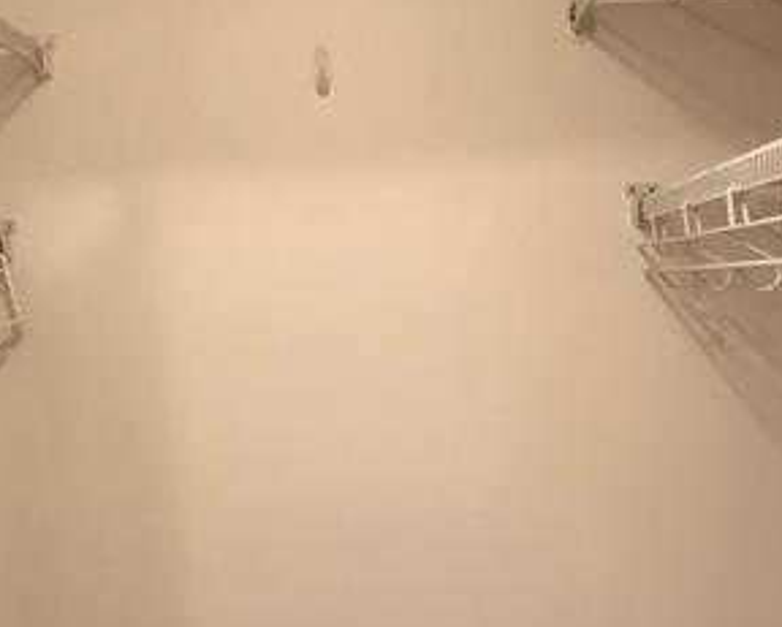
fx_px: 1460
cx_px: 339
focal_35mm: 63
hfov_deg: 30.0
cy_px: 540
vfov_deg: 23.7
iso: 250
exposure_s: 1/60
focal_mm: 3.3
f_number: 2.4
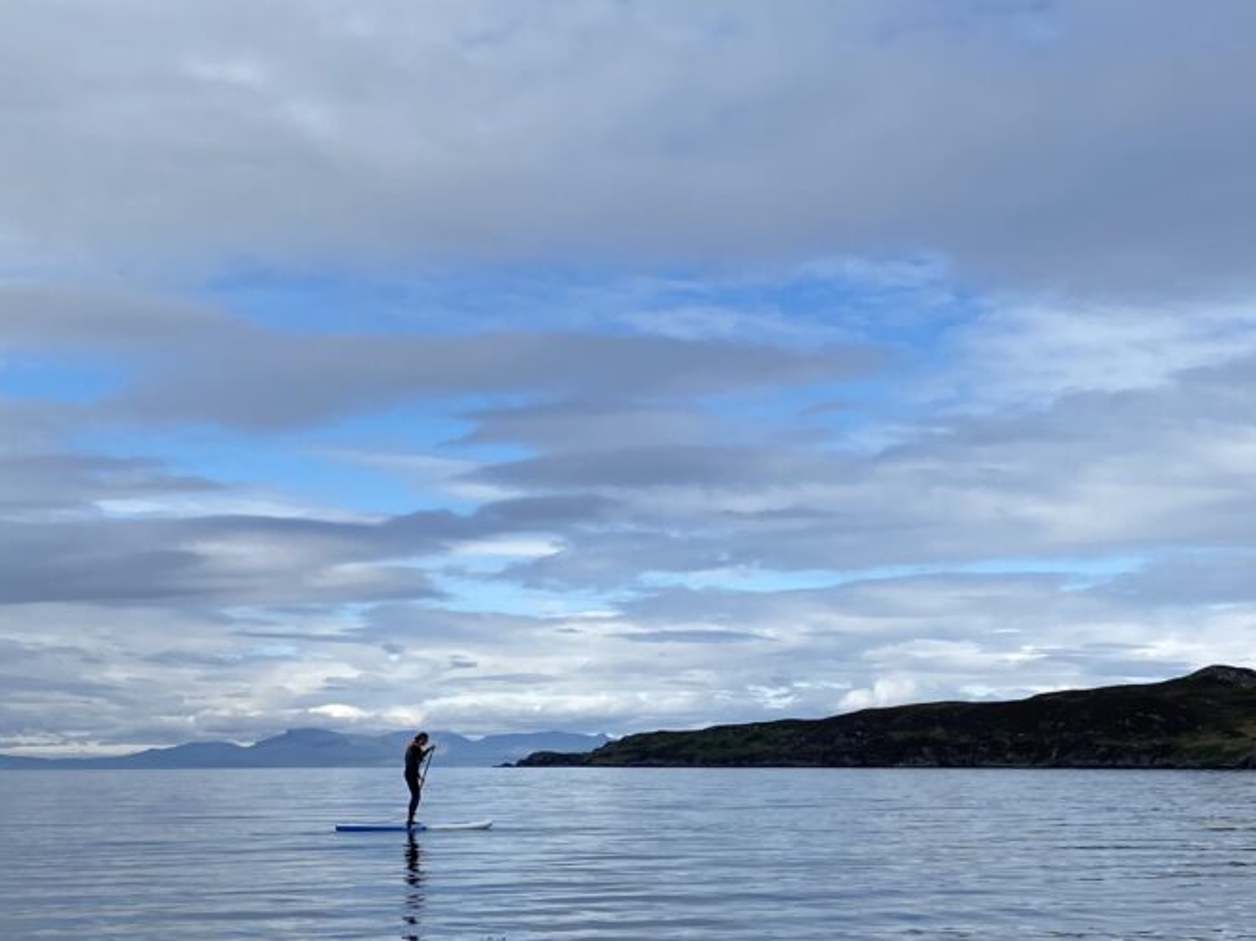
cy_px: 598
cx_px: 688
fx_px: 2176
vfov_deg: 24.3
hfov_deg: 32.2
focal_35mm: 60
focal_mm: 4.25
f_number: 1.8
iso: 32
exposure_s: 1/4274
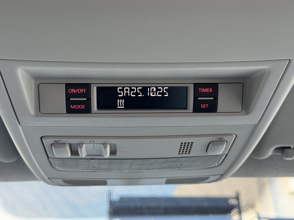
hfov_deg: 39.7
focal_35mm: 48
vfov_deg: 30.3
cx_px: 147
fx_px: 408
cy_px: 110
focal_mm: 6.76
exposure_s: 1/60
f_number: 1.78
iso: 100
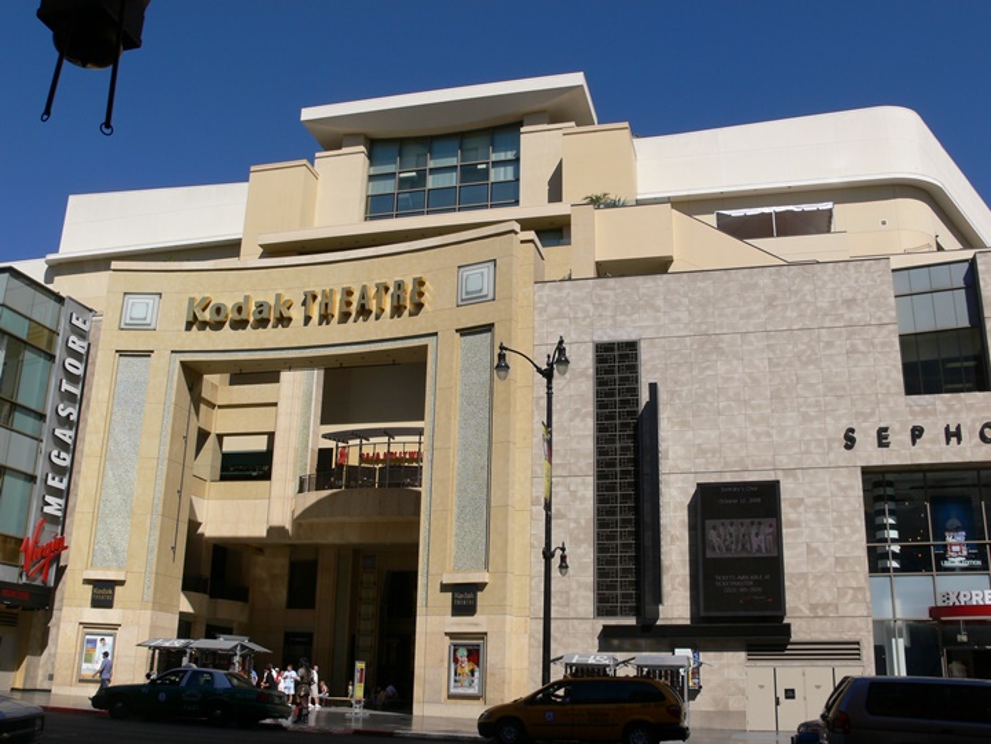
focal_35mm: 35
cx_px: 496
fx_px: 1002
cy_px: 372
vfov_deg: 40.7
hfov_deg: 52.6
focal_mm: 7.4
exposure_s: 1/500
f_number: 6.3
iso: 80
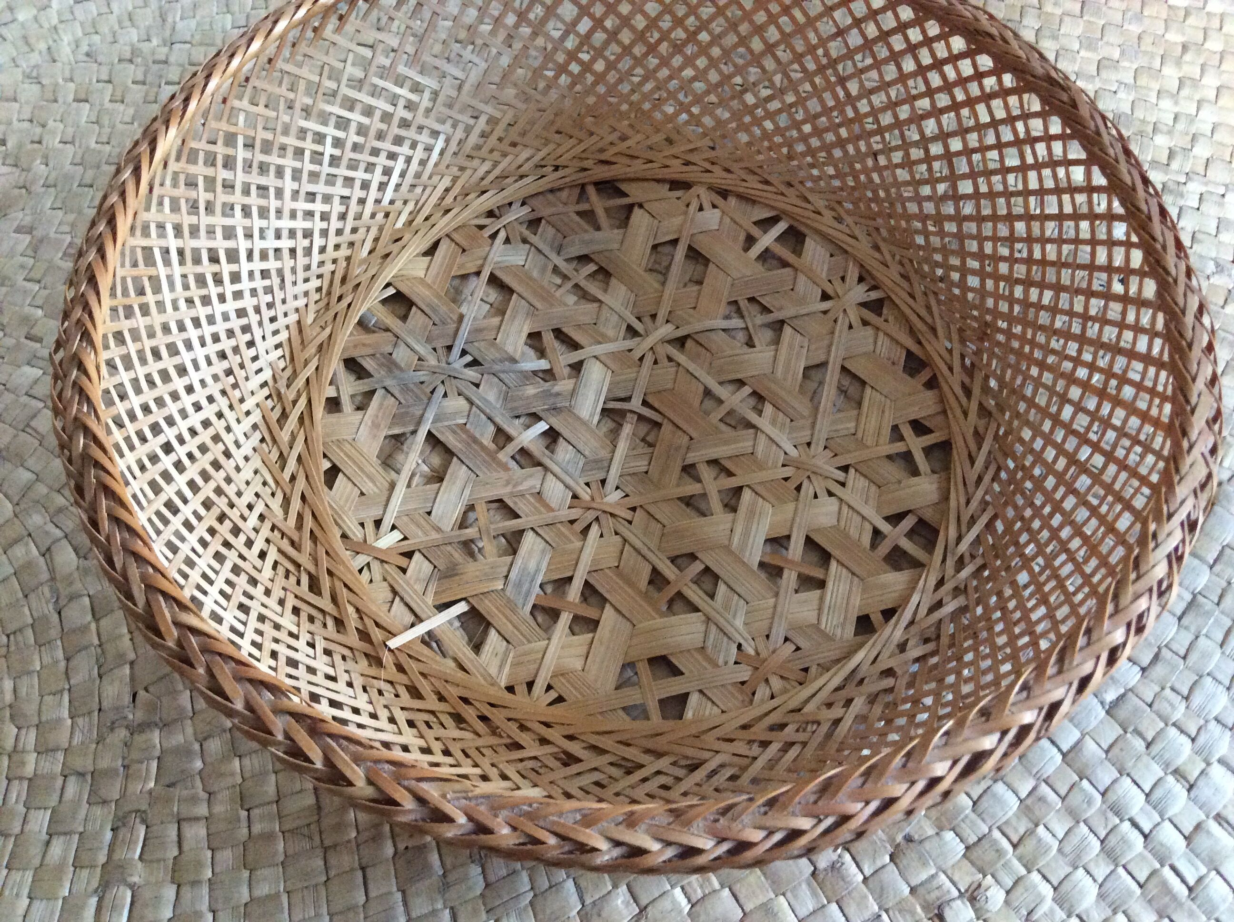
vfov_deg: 44.1
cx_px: 617
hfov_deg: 56.9
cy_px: 461
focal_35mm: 32
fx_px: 1139
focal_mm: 3.3
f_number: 2.4
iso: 320
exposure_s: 1/25
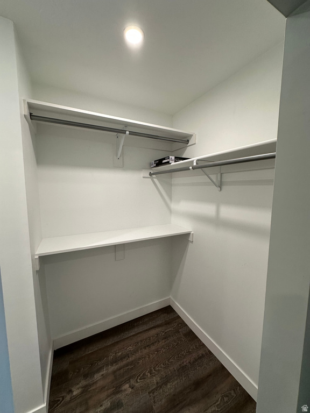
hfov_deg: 85.7
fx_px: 167
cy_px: 206
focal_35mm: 14
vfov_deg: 102.1
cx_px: 155
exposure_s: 1/120
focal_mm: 2.22
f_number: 2.2
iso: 160
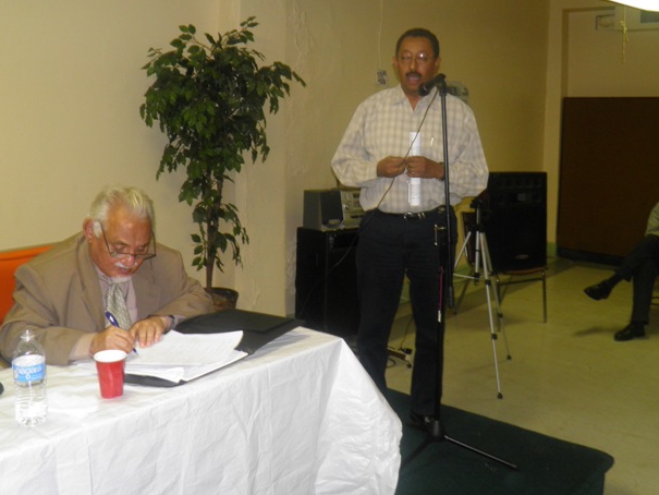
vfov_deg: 38.4
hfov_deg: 50.1
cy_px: 178
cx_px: 338
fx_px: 705
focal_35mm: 37
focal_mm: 4.9
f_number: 2.8
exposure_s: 1/30
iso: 100
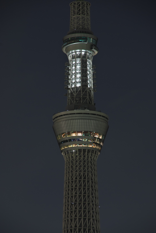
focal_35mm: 202
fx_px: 1313
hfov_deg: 6.8
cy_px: 116
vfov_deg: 10.1
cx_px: 78
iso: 100
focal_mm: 135
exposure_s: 30
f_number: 8
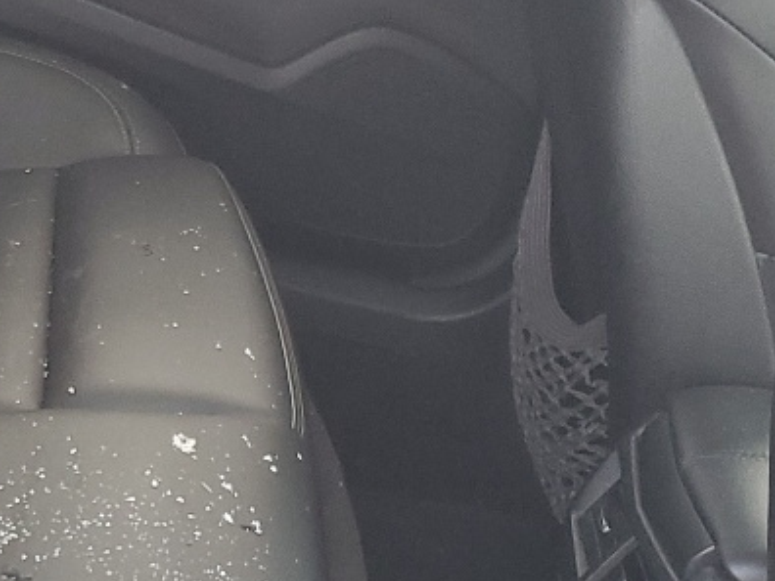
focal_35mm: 105
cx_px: 2
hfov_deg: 18.3
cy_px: 340
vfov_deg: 14.1
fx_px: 2351
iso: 90
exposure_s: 1/120
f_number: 1.5
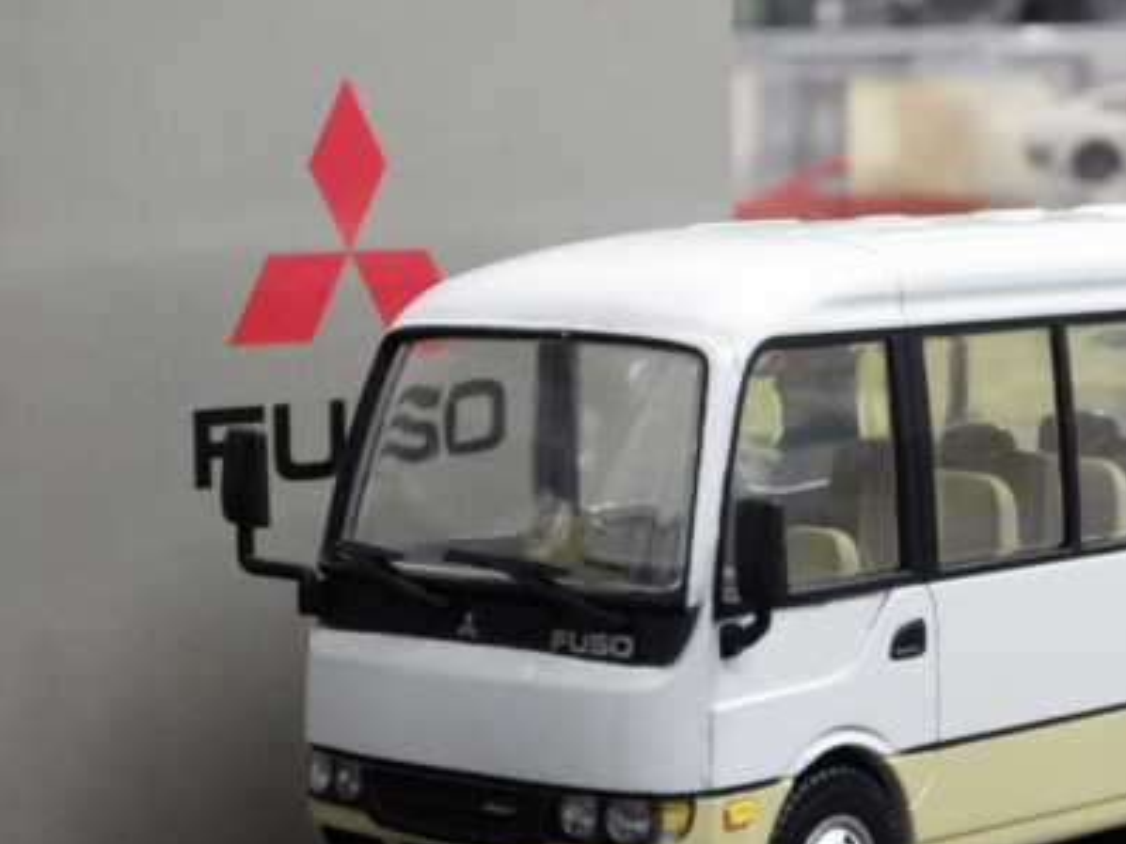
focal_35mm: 114
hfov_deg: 17.2
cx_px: 810
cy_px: 517
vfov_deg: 13.0
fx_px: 3707
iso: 800
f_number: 4.2
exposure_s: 1/40
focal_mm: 12.8
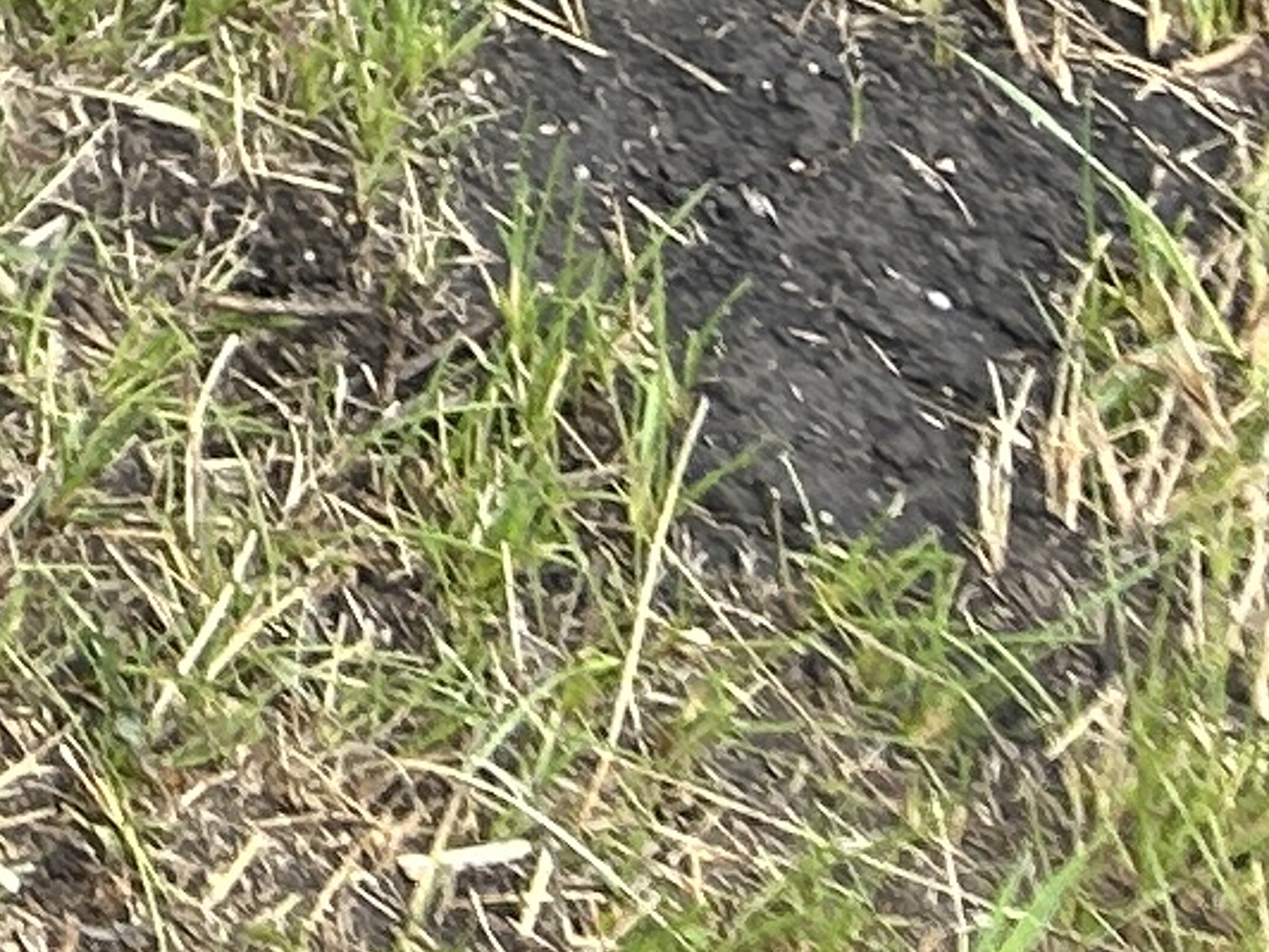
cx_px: -2860
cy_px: -2314
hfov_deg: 8.2
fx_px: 7222
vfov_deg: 6.6
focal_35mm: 197
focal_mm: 5.7
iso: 40
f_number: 1.5
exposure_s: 1/121
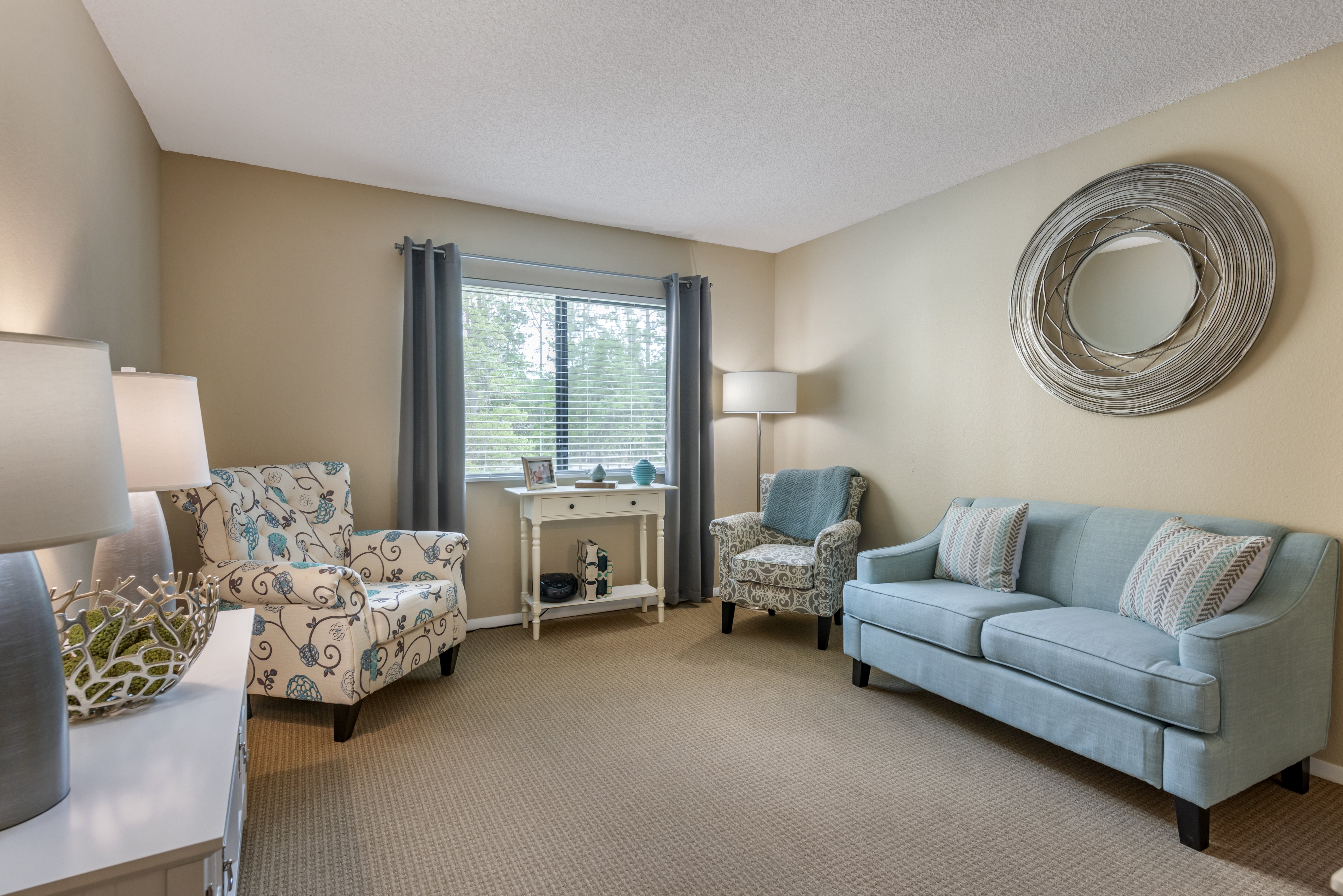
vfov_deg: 67.4
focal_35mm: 18
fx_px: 672
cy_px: 448
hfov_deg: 90.0
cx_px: 672
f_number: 11
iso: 400
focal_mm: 18
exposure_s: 1/20
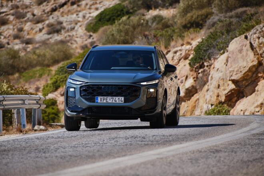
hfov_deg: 5.5
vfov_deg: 3.7
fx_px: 2735
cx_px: 132
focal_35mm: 373
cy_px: 88
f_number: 5.6
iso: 80
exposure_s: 1/640
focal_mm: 248.9
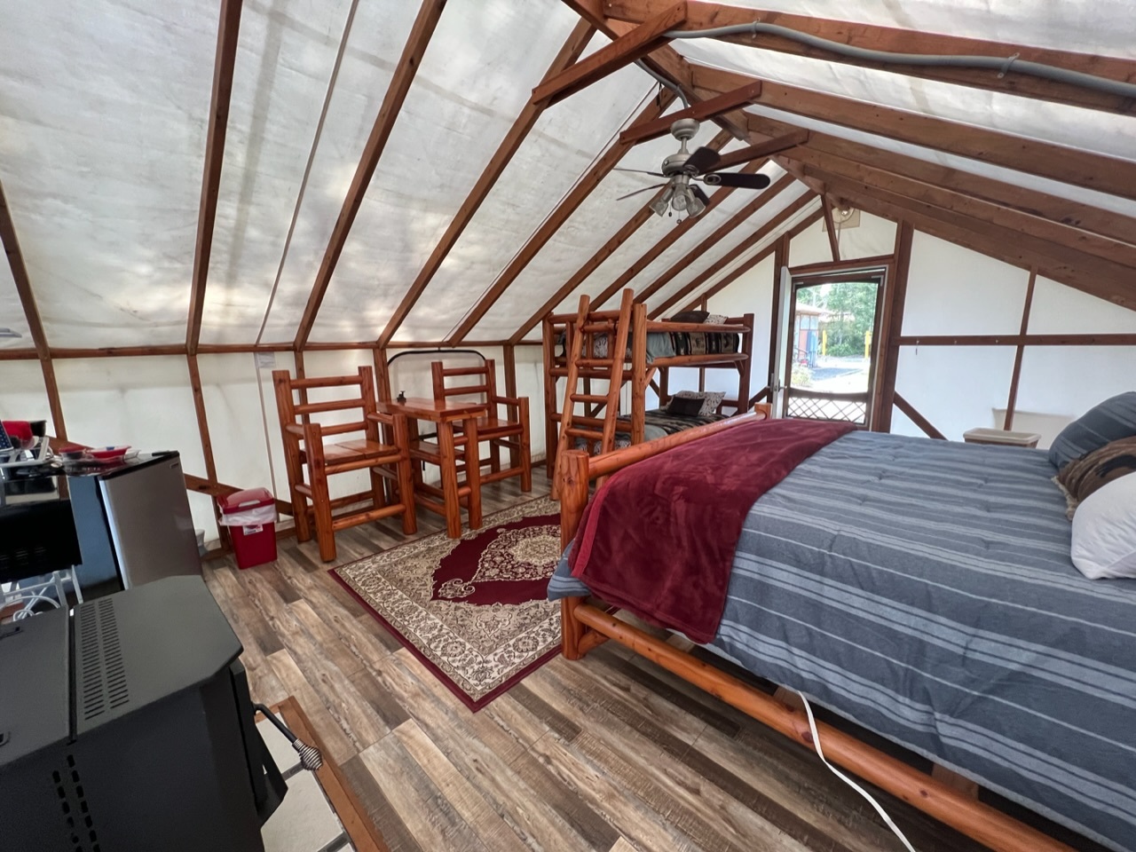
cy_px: 426
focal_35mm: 13
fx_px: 427
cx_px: 568
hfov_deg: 106.2
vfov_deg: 89.9
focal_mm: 1.57
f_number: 1.8
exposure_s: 1/99
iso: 200
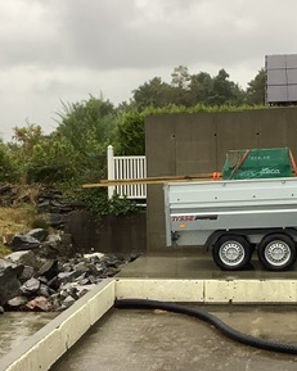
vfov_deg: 28.2
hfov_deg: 22.8
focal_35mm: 67
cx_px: 177
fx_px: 737
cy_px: 230
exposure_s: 1/50
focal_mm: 3.3
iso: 50
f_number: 2.4
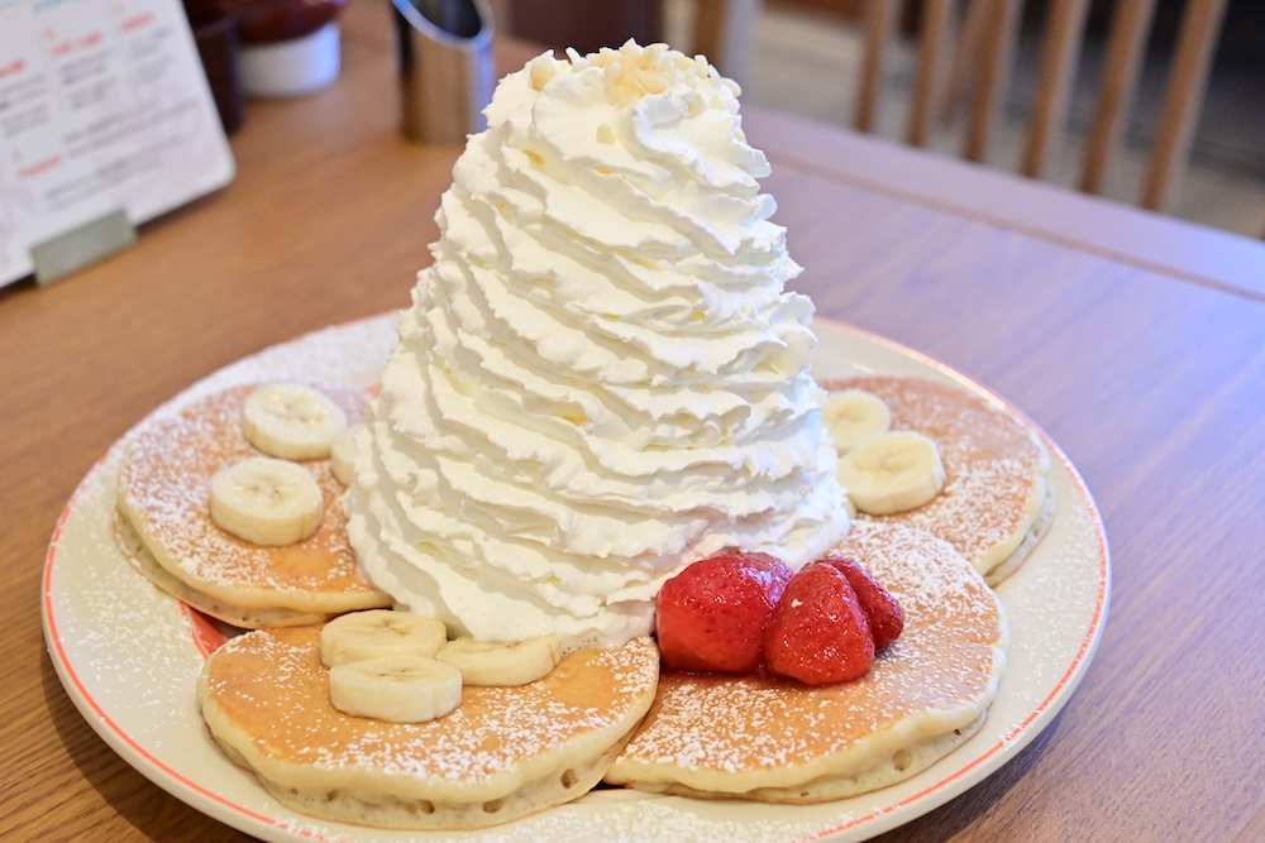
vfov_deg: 21.9
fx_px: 2179
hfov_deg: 32.4
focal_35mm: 62
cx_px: 632
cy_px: 422
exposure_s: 1/200
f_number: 7.1
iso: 6400
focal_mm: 62
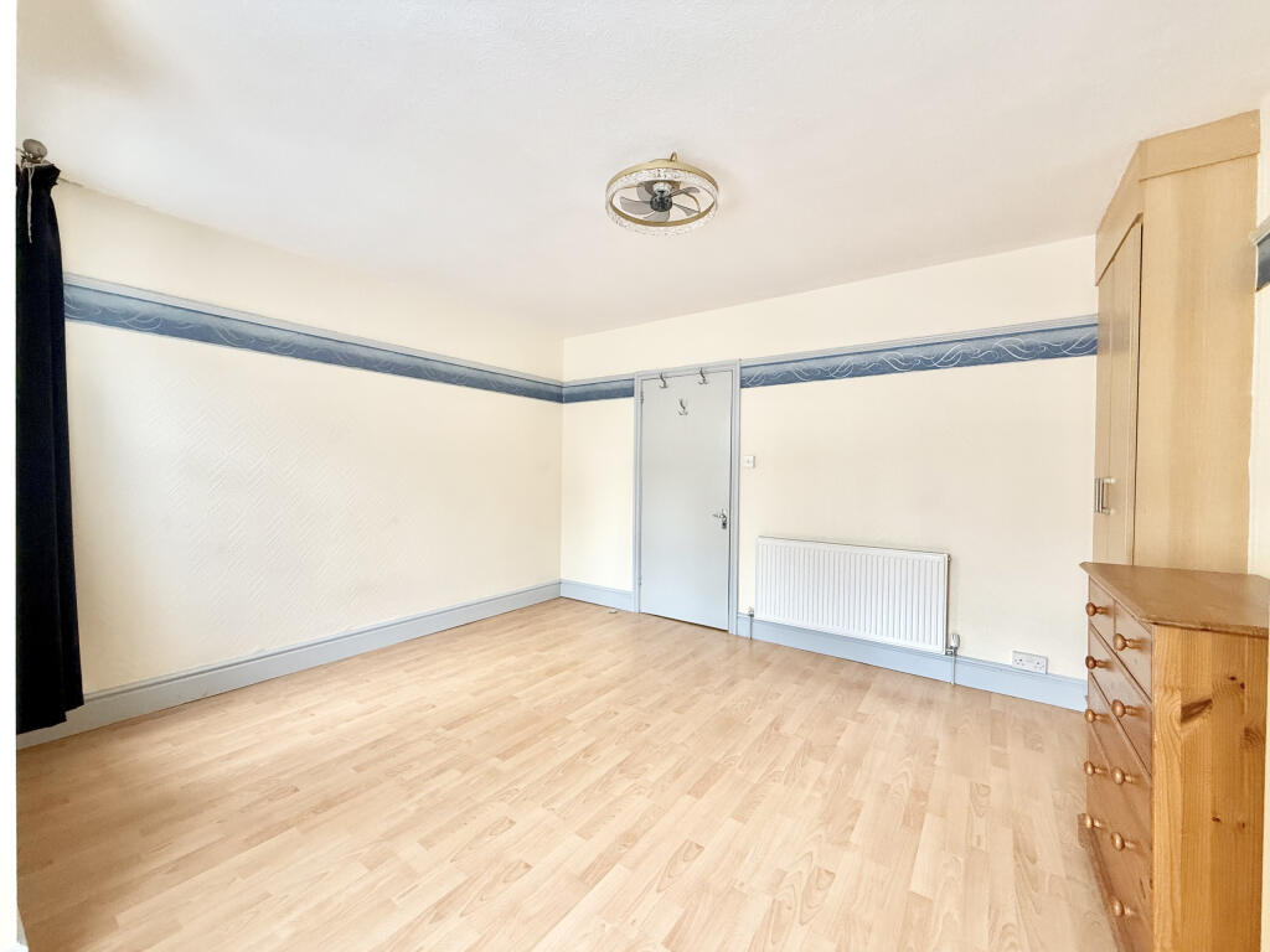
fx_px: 514
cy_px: 476
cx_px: 635
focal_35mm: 14
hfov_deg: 102.1
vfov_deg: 85.7
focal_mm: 2.22
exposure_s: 1/99
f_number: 2.2
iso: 200
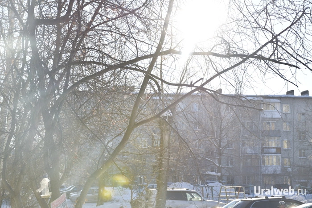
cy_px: 104
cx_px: 156
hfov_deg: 22.6
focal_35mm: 90
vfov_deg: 15.2
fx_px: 780
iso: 100
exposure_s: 1/250
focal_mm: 60
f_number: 6.3
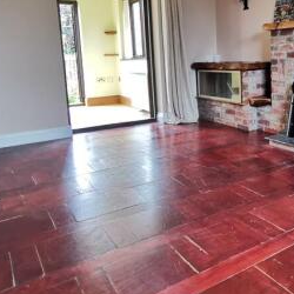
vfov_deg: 49.1
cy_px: 104
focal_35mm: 33
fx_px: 317
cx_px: 250
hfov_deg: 46.2
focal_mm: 2.26
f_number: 2.2
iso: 200
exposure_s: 1/50
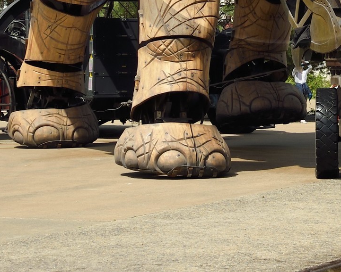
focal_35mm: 150
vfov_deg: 9.9
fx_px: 1514
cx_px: 286
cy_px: -151
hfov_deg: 12.8
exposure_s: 1/800
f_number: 8
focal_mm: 48
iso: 200
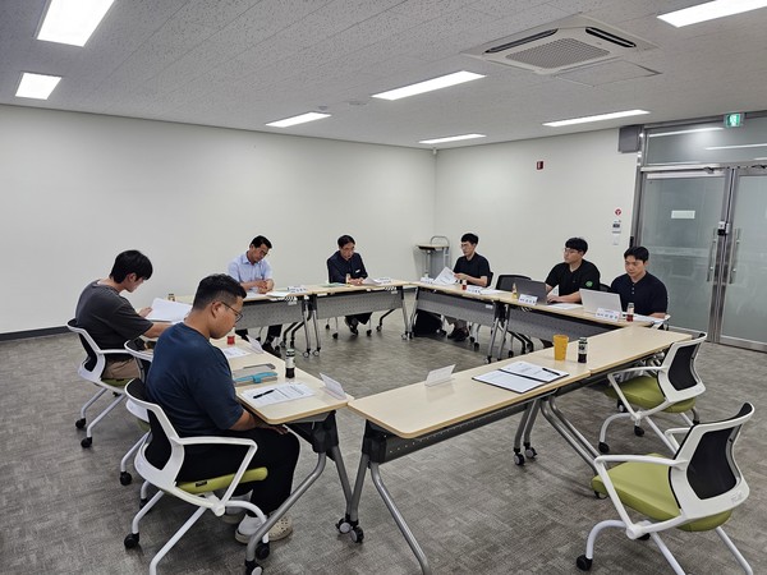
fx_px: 510
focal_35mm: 23
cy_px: 288
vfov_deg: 58.9
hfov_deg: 73.9
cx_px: 384
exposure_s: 1/120
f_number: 1.7
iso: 125
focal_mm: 6.3
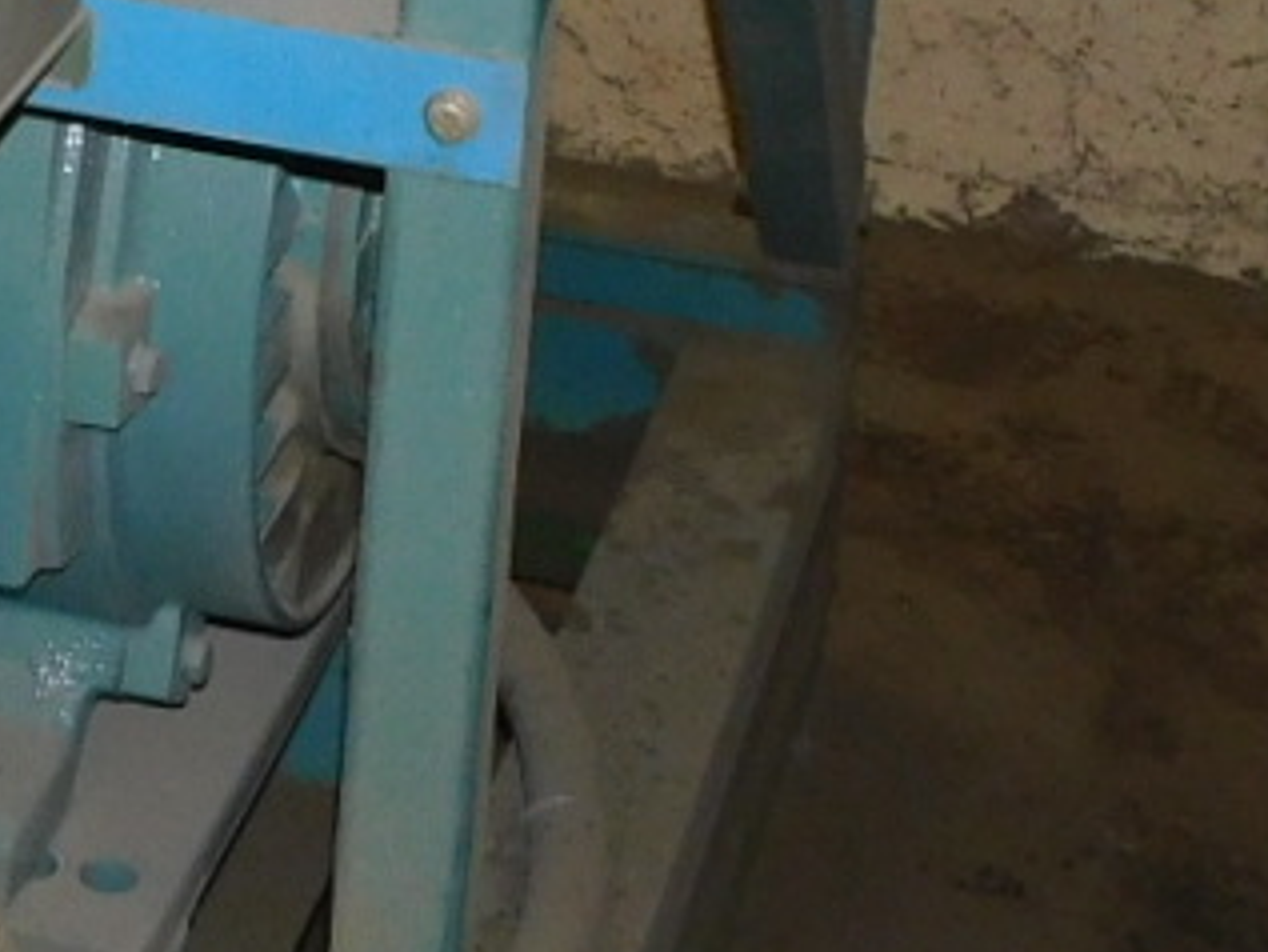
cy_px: -308
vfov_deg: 12.4
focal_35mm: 116
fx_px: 4251
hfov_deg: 15.9
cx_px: -480
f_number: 3
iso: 200
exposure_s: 1/30
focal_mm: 4
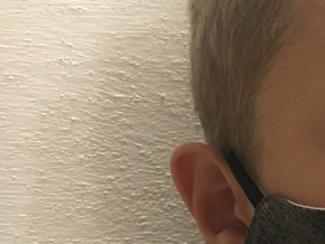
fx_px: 658
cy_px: 248
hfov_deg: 25.2
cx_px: 380
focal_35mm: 70
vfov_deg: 20.3
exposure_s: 1/17
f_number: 2.2
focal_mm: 4.15
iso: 500
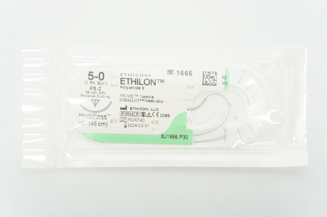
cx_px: 164
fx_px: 504
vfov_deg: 24.3
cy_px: 108
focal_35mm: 56
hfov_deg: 36.0
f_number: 4.5
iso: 400
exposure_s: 1/60
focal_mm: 37
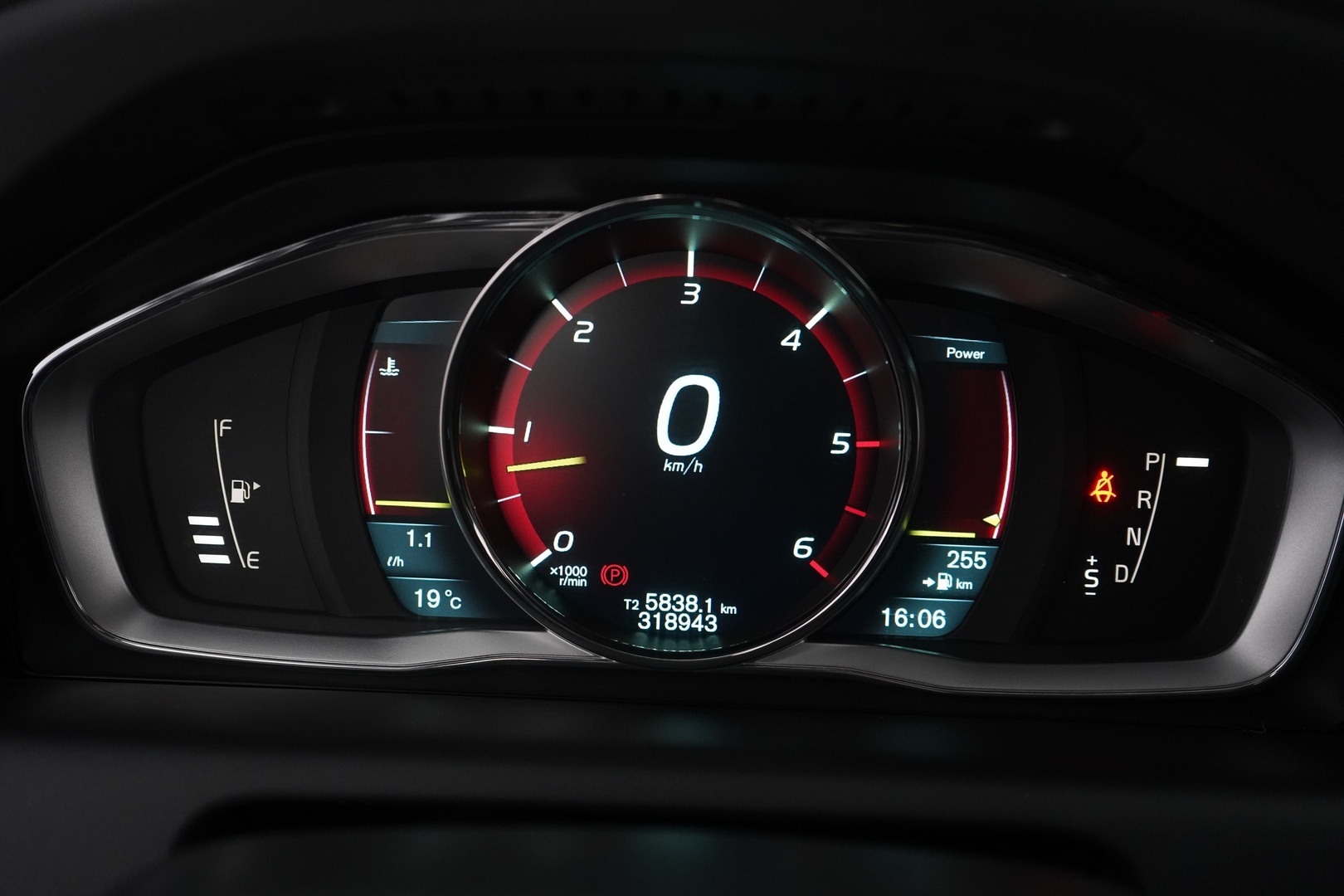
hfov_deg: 48.5
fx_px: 1493
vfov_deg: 33.4
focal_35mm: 40
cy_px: 448
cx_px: 672
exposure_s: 1/60
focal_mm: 40
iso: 4000
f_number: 5
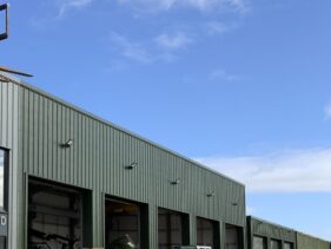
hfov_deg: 26.8
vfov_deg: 21.9
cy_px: 205
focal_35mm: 66
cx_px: -39
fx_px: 631
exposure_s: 1/1279
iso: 16
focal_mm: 3
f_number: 1.8
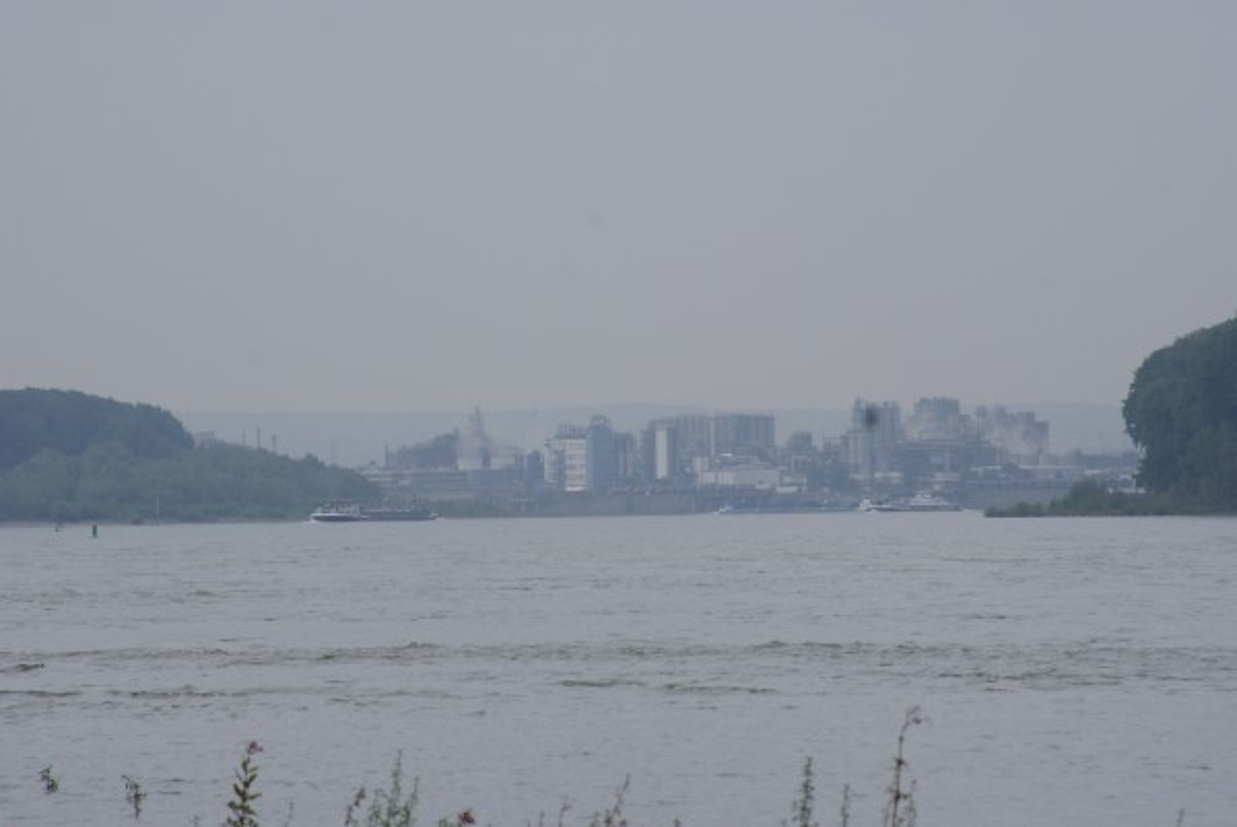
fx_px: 10315
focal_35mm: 300
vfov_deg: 4.6
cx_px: 618
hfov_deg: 6.9
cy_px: 414
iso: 100
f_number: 13
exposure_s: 1/250
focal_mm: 200
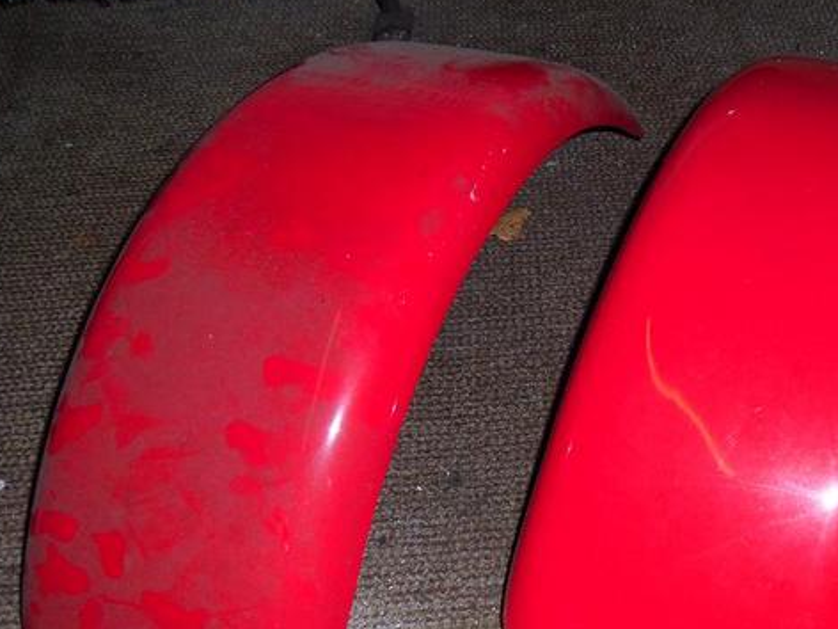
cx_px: 542
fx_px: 1017
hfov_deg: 44.3
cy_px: 377
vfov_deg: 34.2
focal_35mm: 42
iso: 200
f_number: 9.5
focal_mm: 5.6
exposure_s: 1/45
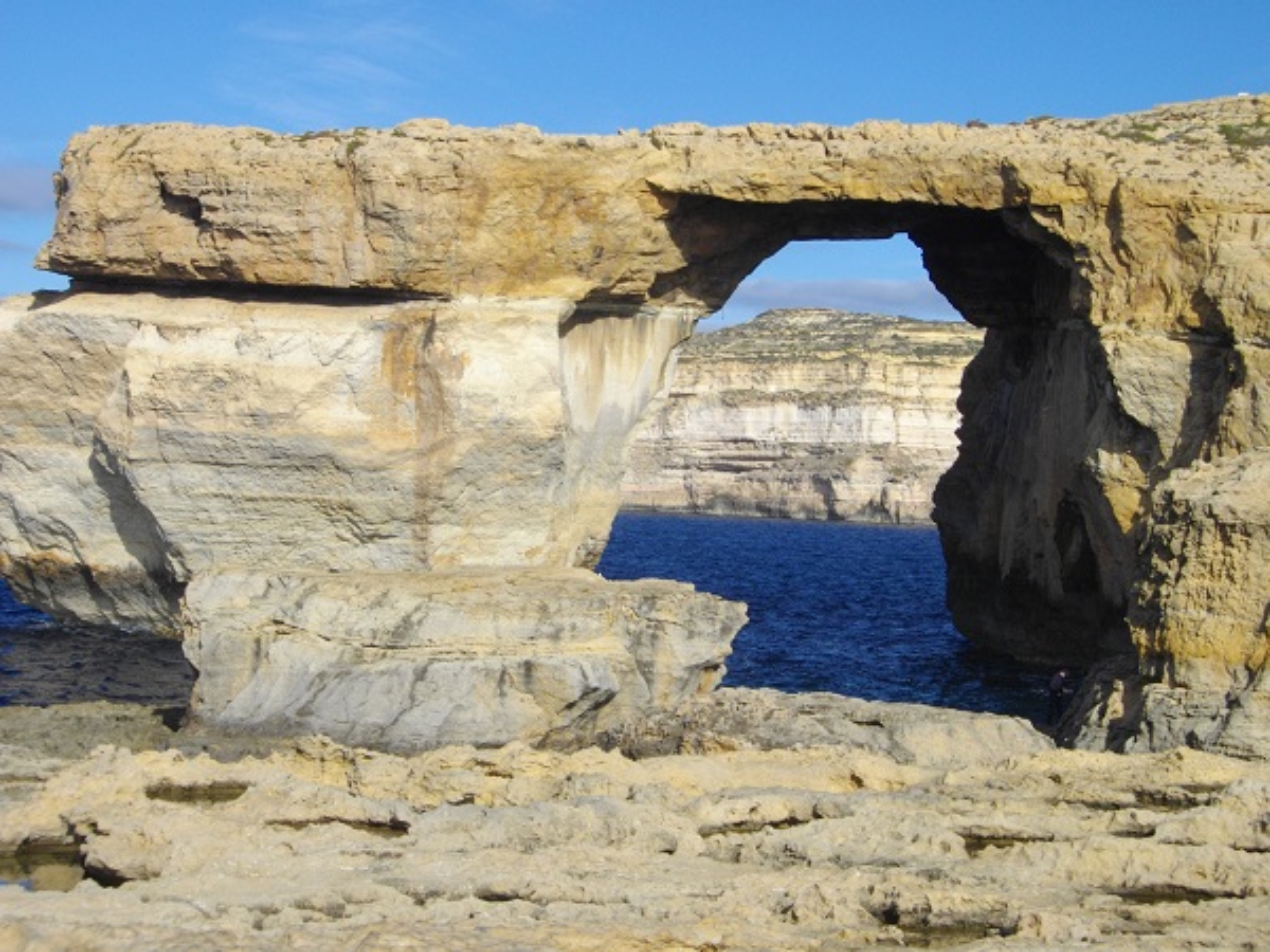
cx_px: 635
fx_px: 2788
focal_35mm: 76
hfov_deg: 25.7
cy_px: 476
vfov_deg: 19.4
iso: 100
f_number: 14.1
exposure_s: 1/125
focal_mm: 13.7
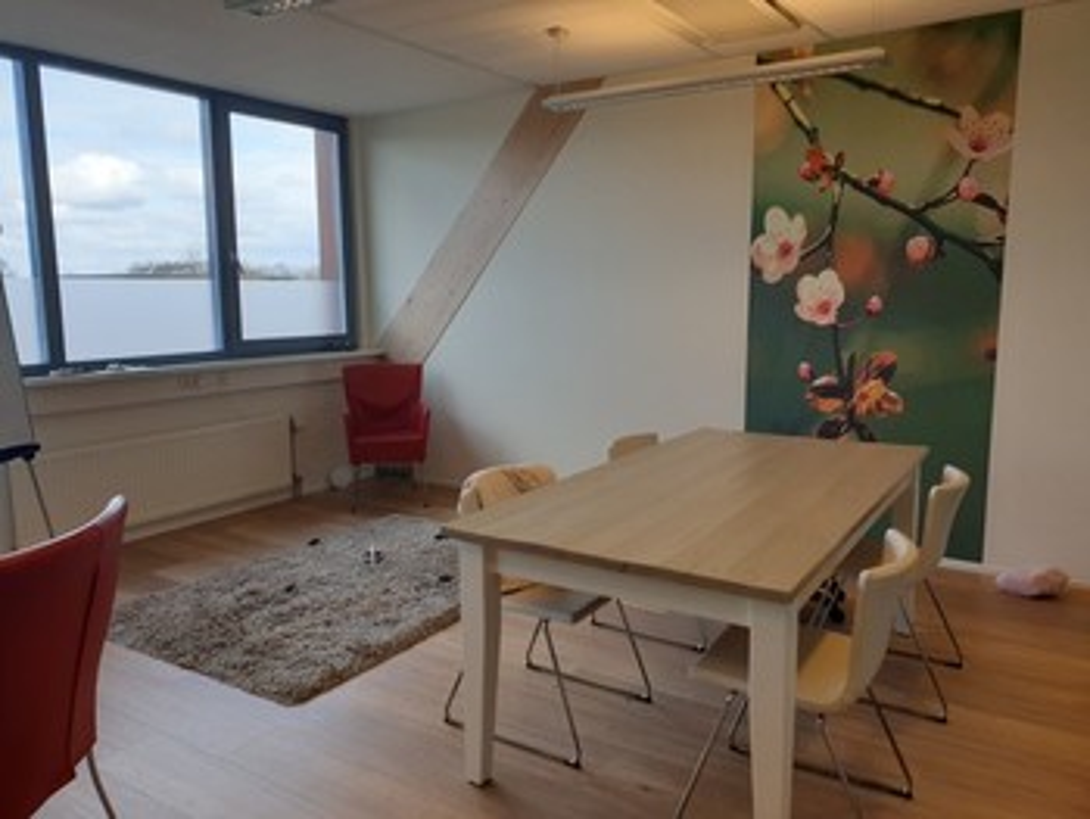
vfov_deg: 53.1
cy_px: 410
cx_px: 545
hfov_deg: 67.3
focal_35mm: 26
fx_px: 819
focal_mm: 4.3
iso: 50
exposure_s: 1/226
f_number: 2.4
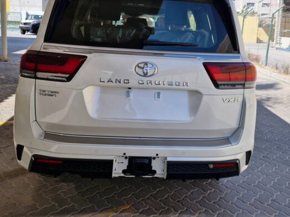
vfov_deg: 40.0
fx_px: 293
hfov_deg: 52.6
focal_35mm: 35
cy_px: 67
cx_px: 151
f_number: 1.8
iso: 50
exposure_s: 1/1412
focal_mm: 5.54
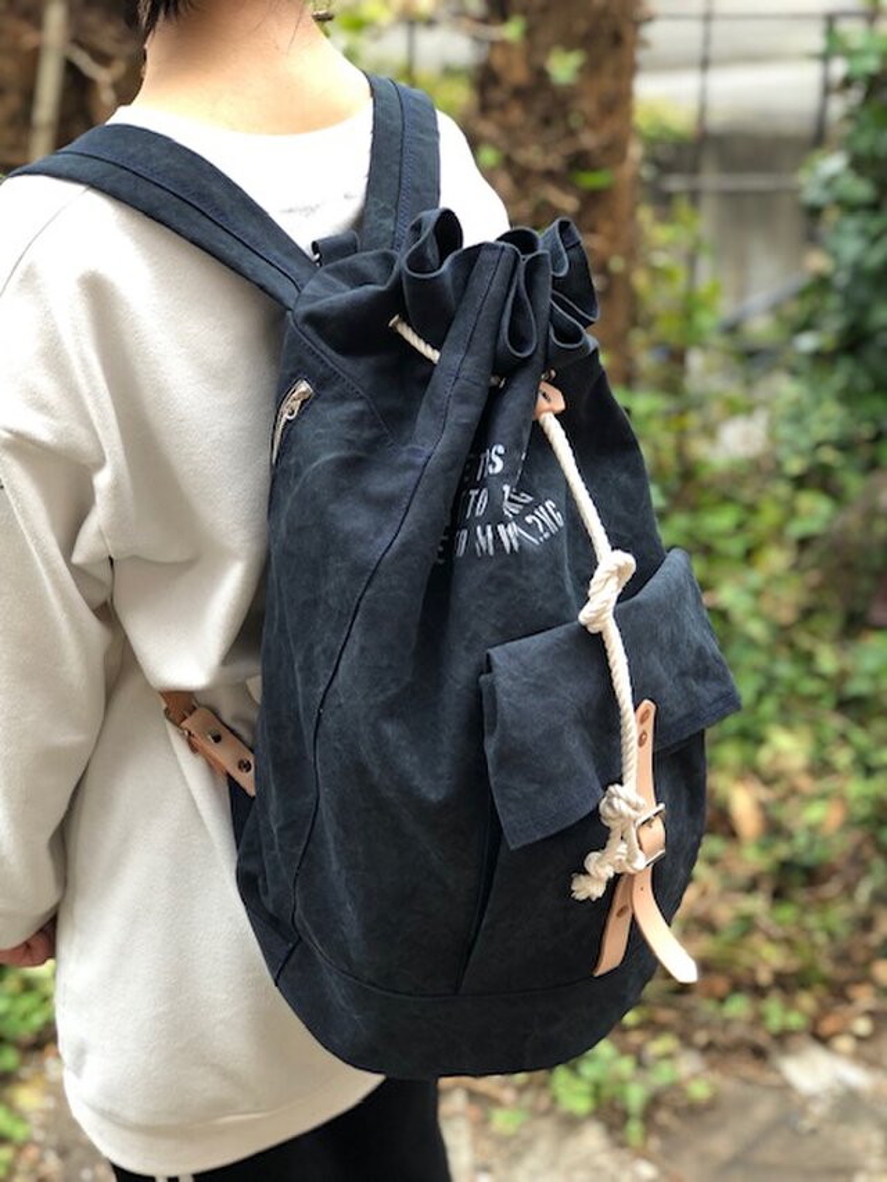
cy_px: 591
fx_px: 1947
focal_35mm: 57
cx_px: 444
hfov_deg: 25.7
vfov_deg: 33.8
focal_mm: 6.6
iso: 25
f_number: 2.8
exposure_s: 1/60
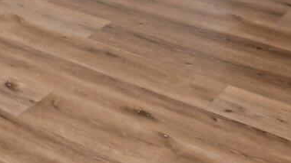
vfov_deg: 11.1
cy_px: -265
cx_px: -63
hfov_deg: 22.9
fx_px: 656
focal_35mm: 85
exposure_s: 1/50
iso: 400
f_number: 8
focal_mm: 10
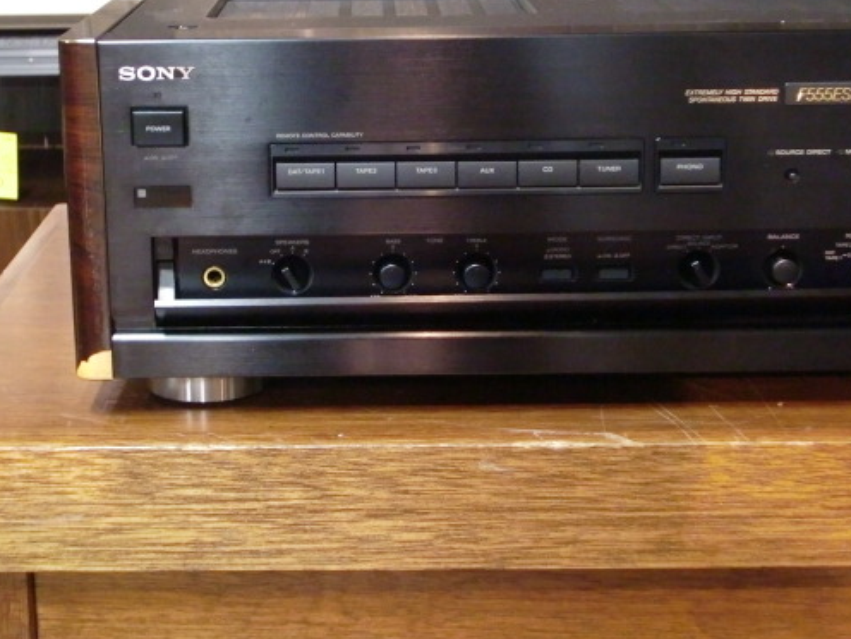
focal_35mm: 71
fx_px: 1745
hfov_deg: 27.3
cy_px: 242
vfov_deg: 20.7
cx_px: 324
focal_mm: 9.8
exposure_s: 1/15
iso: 800
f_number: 3.6
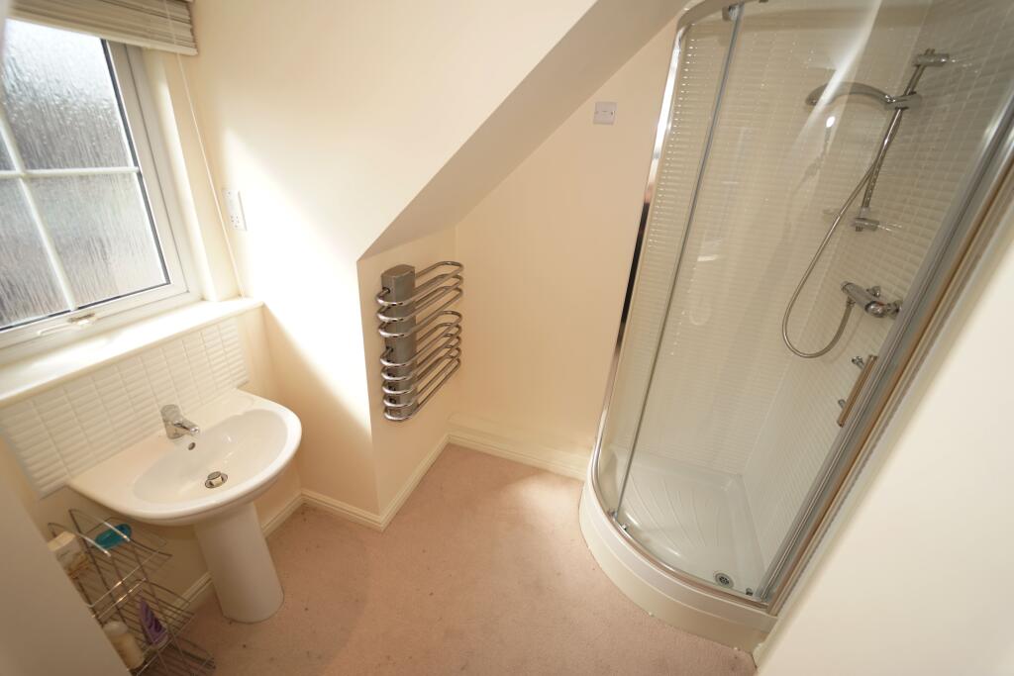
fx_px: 394
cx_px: 507
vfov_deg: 81.2
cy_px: 338
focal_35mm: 14
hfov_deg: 104.2
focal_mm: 14
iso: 100
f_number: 2.8
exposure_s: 1/200
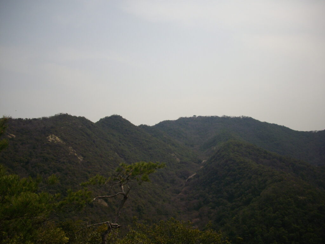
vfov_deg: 38.7
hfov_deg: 50.1
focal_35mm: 37
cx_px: 162
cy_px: 122
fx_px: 347
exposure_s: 1/800
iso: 100
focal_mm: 6.2
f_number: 5.6
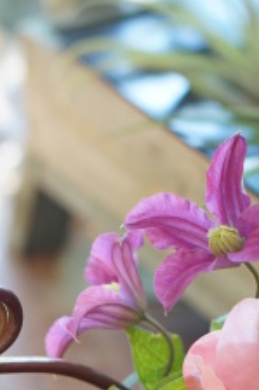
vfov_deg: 12.2
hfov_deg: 8.2
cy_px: 362
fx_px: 1810
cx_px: 144
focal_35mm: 167
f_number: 2.5
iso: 400
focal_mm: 50
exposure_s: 1/100
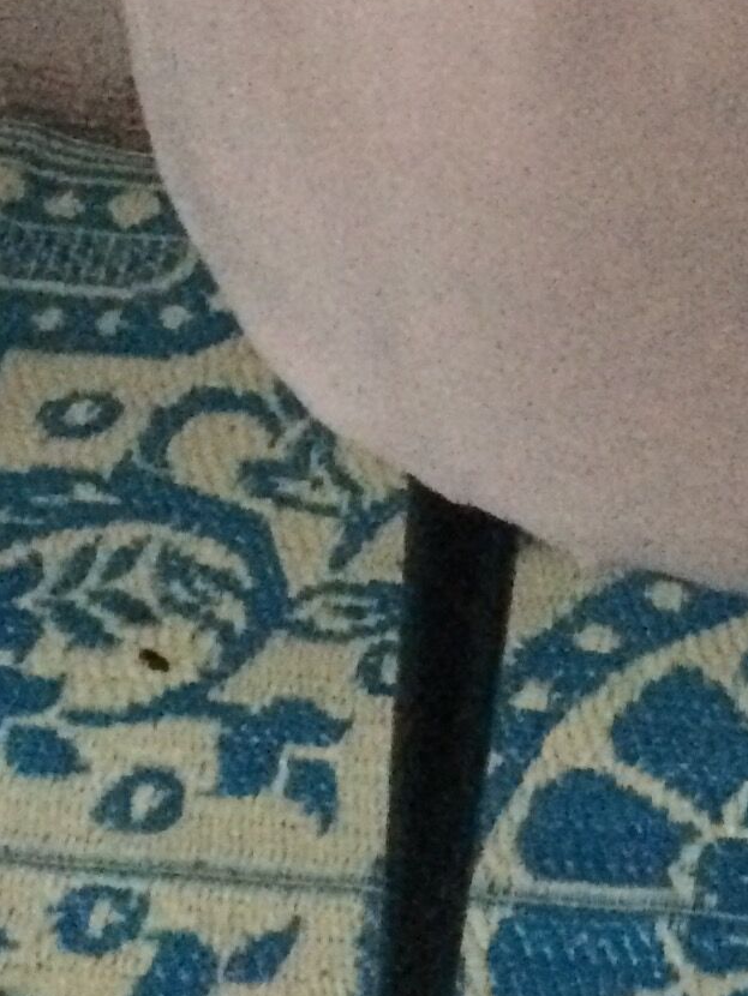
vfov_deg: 16.9
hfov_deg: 12.6
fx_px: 3283
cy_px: 4
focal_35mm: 114
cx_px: 950
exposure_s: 1/17
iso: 640
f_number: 2.2
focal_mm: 4.15
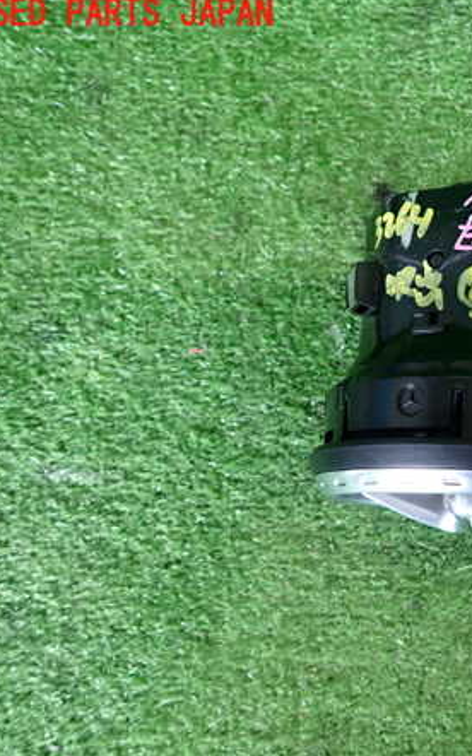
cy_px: 378
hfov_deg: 32.4
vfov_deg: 54.0
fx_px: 741
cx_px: 475
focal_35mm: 36
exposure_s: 1/30
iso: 500
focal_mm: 4.5
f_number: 2
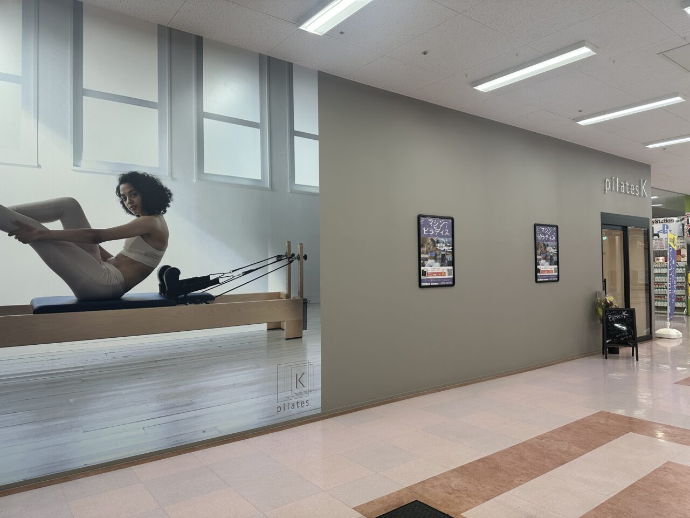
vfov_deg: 56.8
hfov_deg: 71.6
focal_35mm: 24
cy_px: 259
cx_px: 345
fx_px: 478
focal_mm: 6.86
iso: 100
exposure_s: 1/120
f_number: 1.78
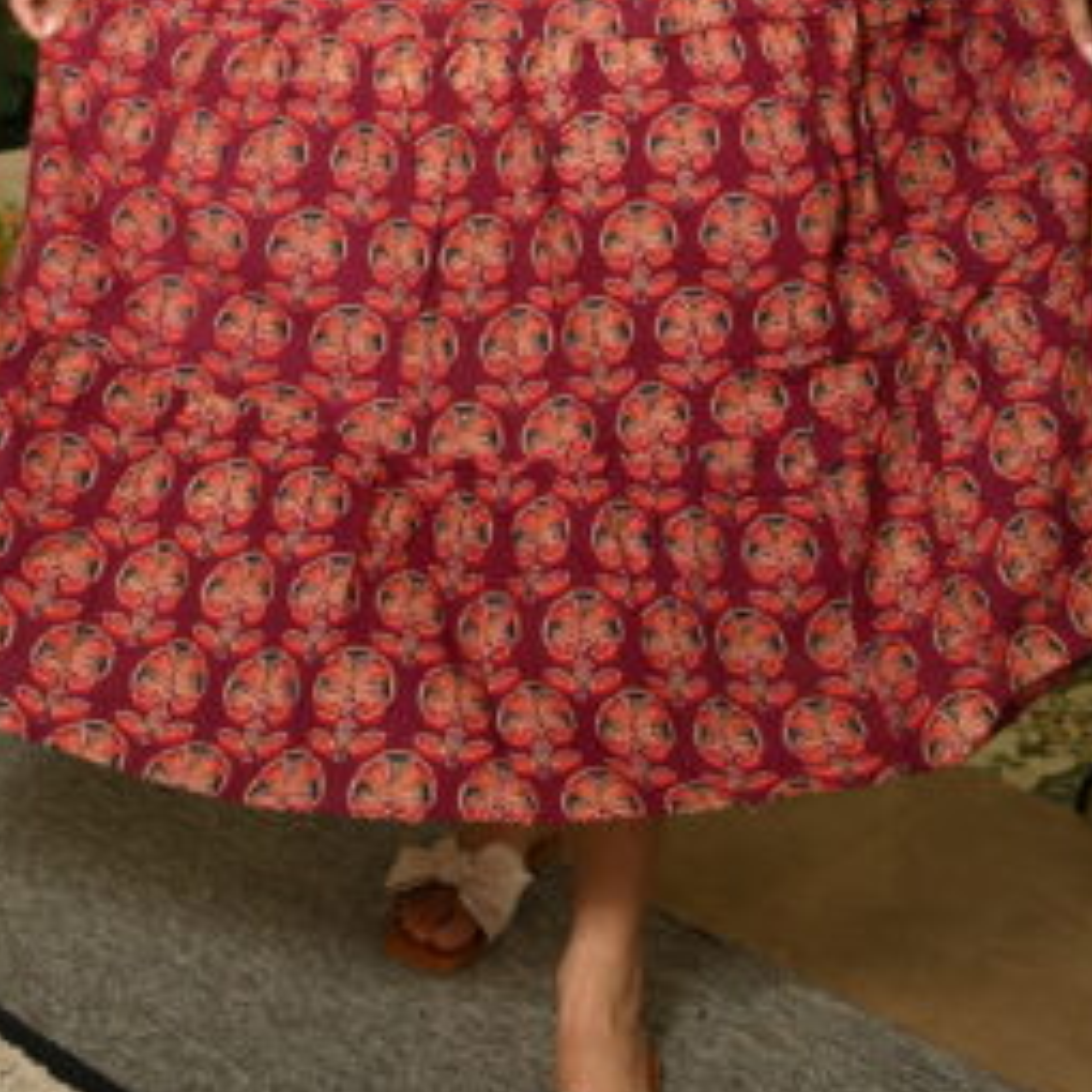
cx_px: 595
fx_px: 2891
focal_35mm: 81
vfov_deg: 20.4
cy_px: -120
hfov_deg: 21.4
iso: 640
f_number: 8
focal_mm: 36
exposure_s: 1/160
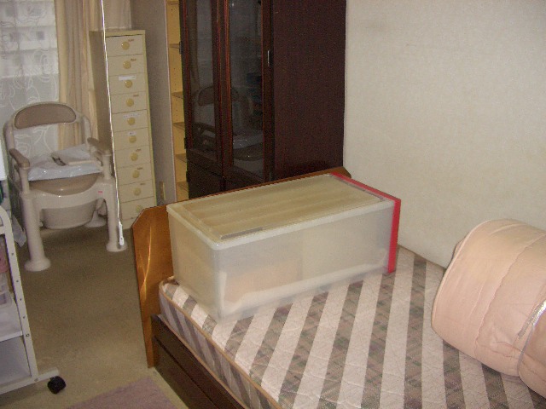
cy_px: 204
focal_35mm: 35
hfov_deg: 52.6
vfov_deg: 40.7
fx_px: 552
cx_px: 273
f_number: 2.6
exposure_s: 1/60
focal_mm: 5.8
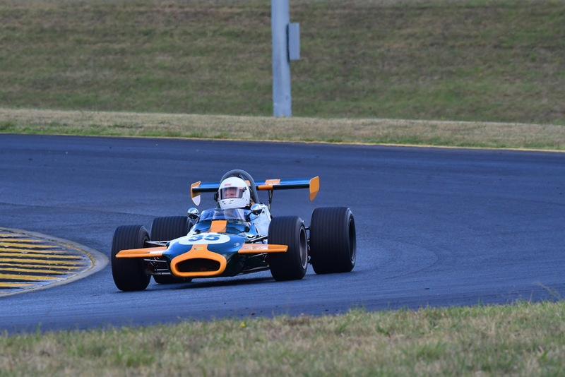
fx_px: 9184
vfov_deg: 2.4
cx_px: 282
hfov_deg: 3.5
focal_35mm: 585
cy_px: 188
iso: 1000
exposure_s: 1/640
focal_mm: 390
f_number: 11
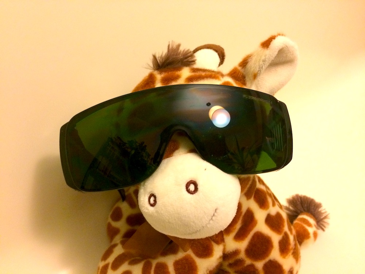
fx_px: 306
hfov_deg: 61.7
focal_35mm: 29
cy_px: 137
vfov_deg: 48.2
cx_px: 182
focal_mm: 4.15
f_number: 2.2
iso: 320
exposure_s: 1/15
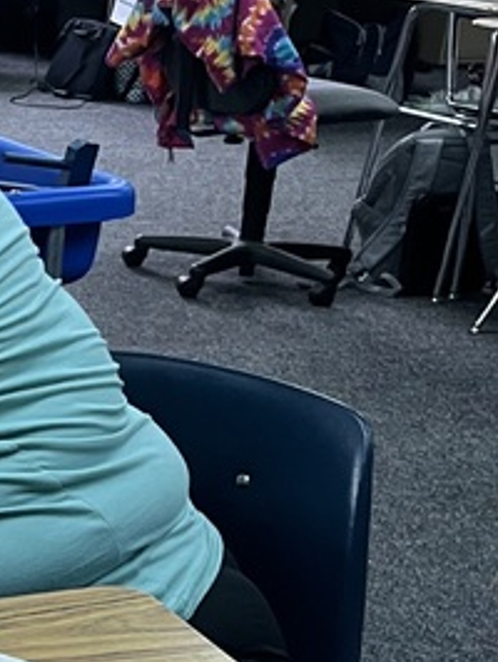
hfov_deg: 13.1
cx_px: -456
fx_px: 1915
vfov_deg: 19.6
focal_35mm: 100
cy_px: 381
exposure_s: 1/60
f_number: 1.6
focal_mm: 5.1
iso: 125
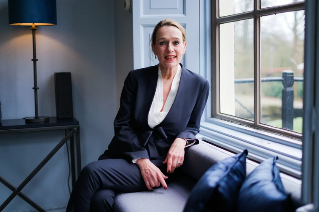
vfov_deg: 27.0
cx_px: 160
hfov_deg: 39.6
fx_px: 443
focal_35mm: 50
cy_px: 106
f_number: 1.8
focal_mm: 50
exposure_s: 1/125
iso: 50
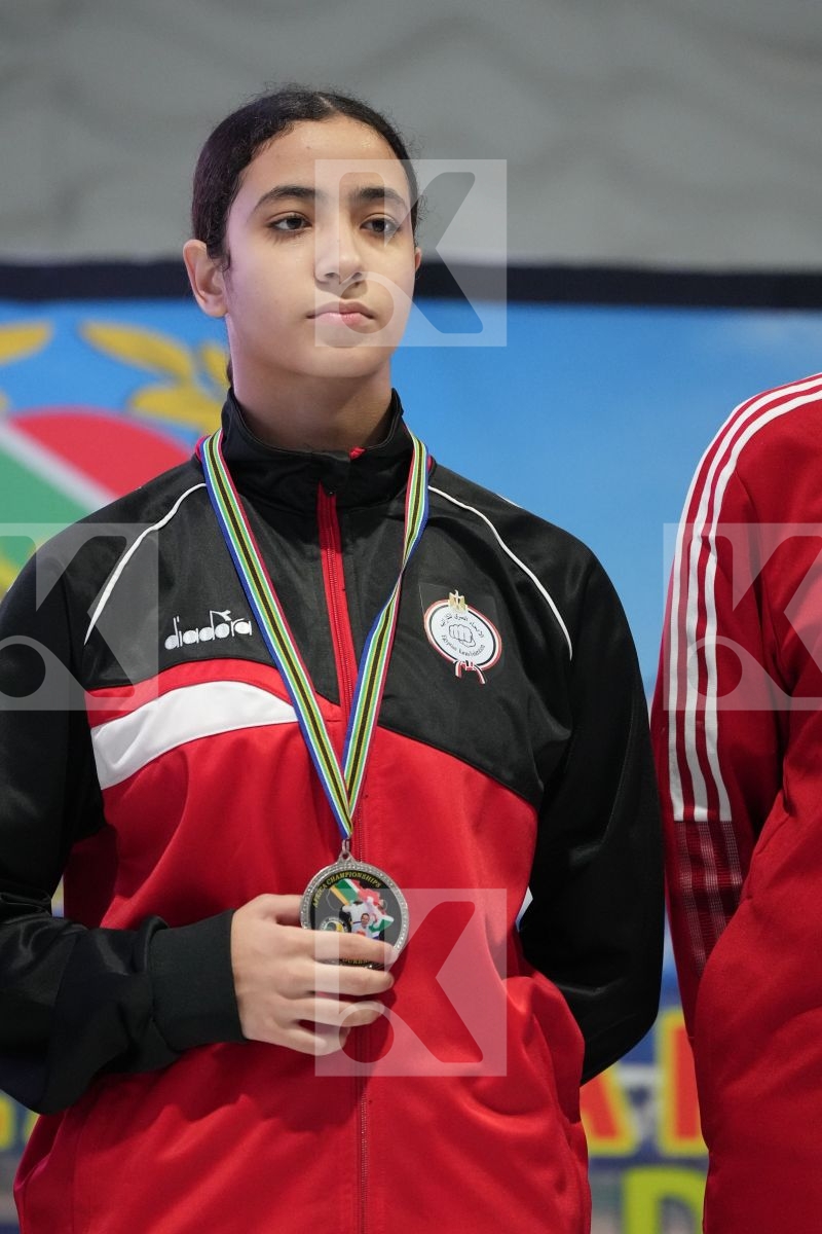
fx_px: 9966
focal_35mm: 291
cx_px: 411
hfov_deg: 4.7
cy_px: 617
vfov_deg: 7.1
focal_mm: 194
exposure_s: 1/250
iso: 4000
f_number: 2.8
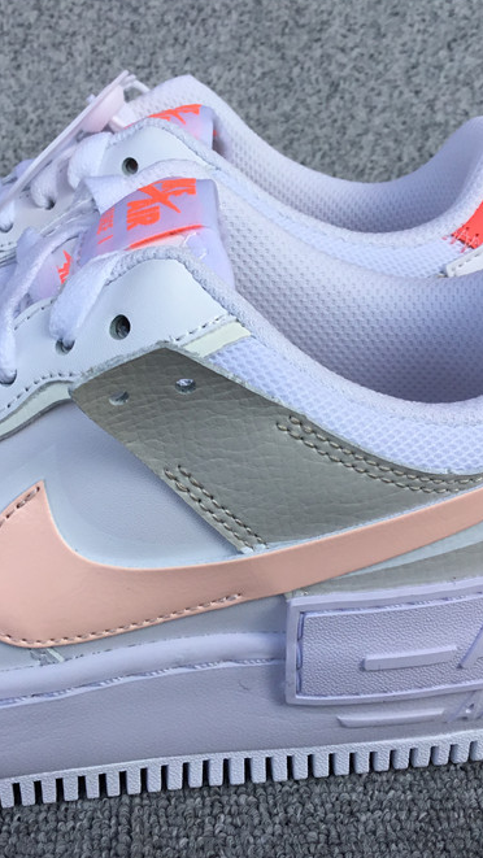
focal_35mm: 46
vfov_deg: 44.6
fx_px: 1047
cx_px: 199
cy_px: 433
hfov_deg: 25.9
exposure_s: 1/512
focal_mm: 3.3
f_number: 2.4
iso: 25
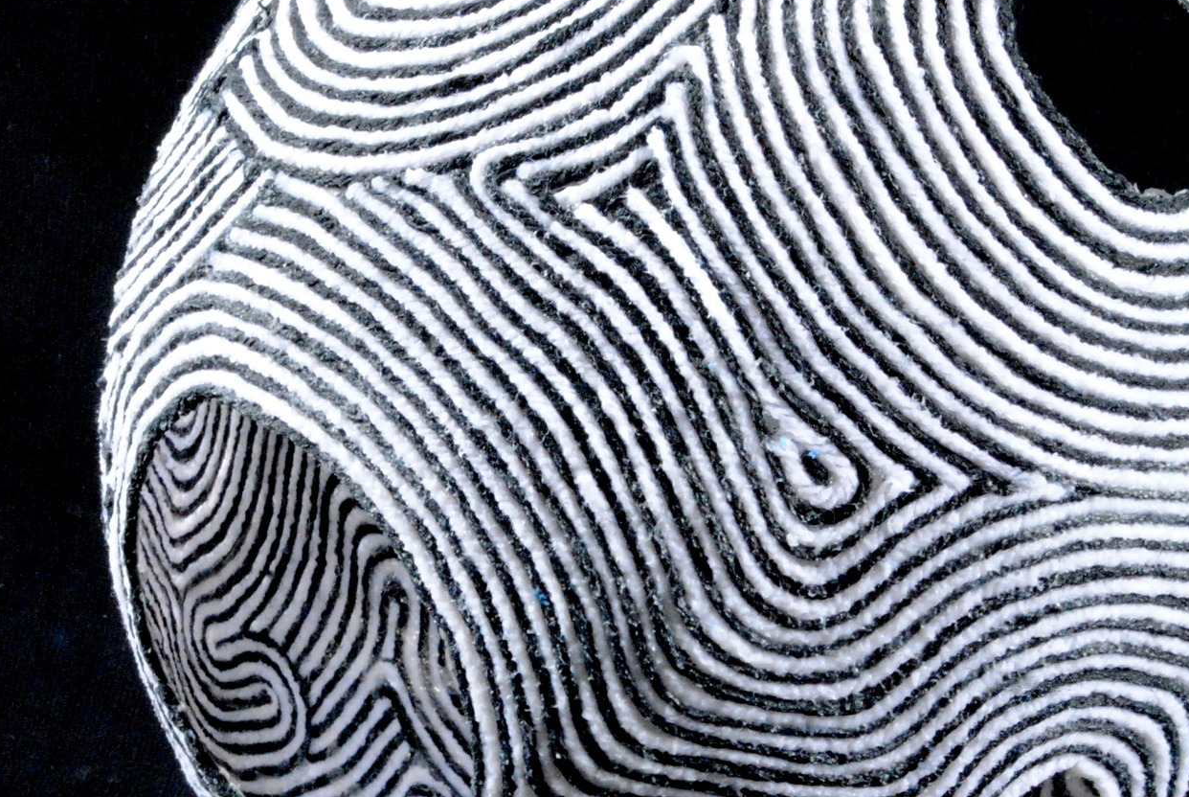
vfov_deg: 8.3
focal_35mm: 166
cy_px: 450
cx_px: 696
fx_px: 5491
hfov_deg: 12.4
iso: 1600
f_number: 22
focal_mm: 55
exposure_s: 1/80
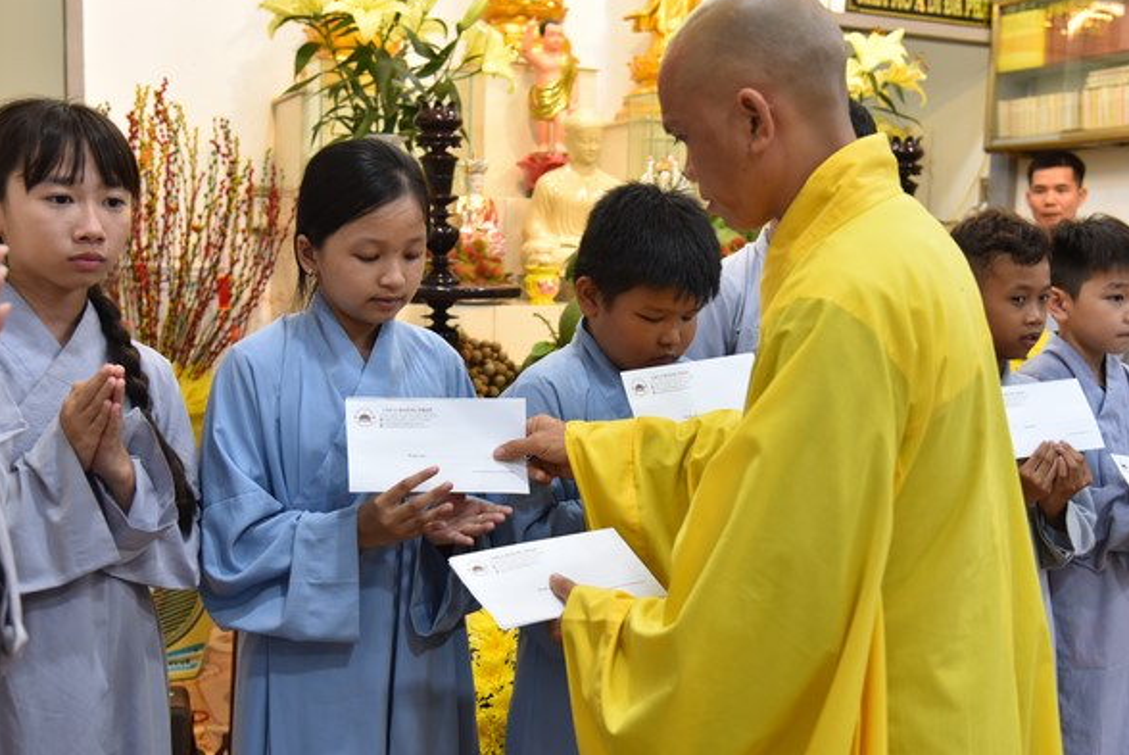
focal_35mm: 42
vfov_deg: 31.9
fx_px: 1318
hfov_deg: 46.4
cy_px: 342
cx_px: 589
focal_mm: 38
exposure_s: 1/60
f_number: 4
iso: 720
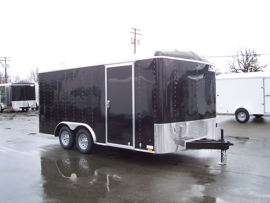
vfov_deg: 38.7
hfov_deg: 50.1
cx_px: 135
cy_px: 102
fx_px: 289
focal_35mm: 37
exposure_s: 1/125
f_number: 2.8
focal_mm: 5.6
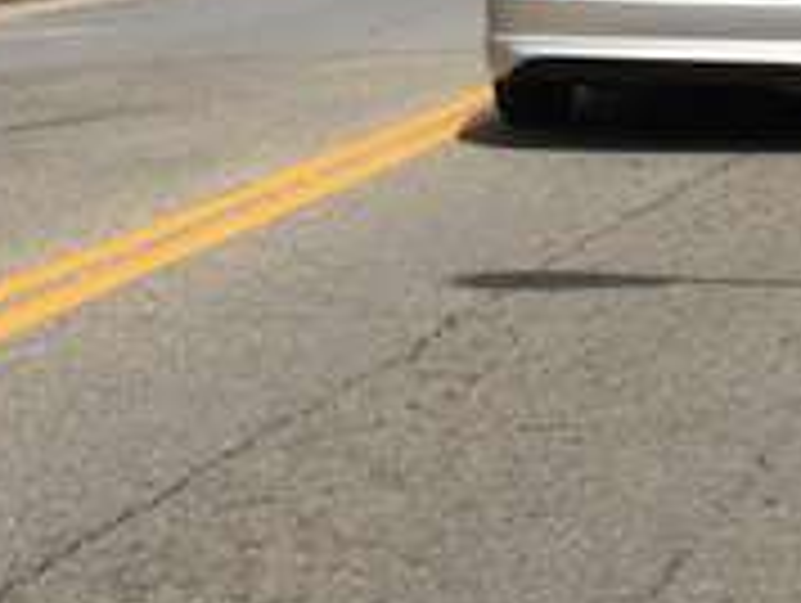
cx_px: 1521
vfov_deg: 11.0
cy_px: -292
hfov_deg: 13.3
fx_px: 3012
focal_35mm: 130
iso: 32
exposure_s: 1/2639
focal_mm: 4.15
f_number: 2.2
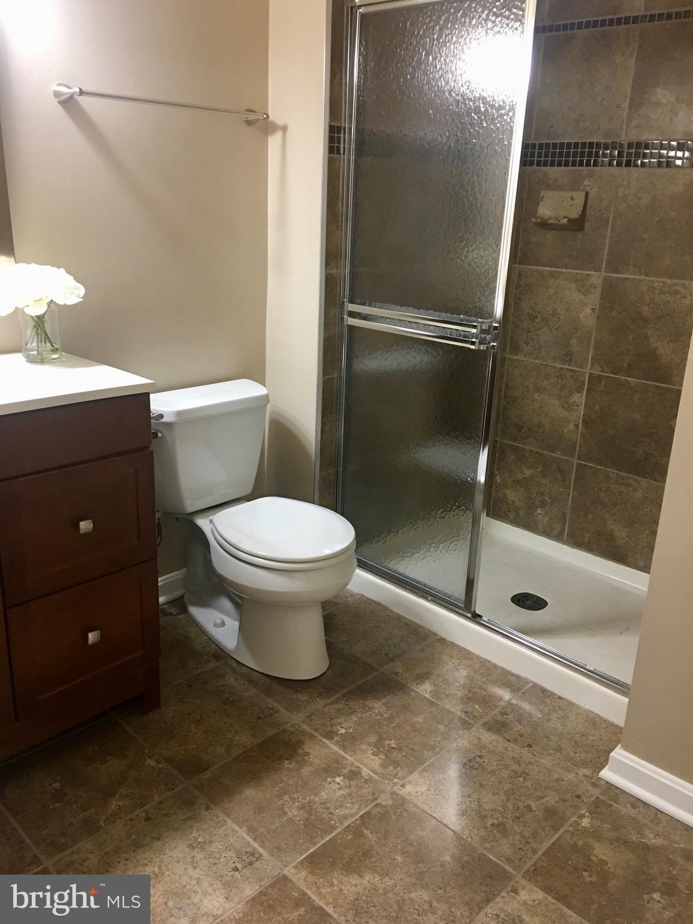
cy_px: 462
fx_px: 774
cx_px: 346
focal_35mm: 29
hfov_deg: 48.2
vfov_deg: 61.7
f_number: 2.2
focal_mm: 4.15
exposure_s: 1/15
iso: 64
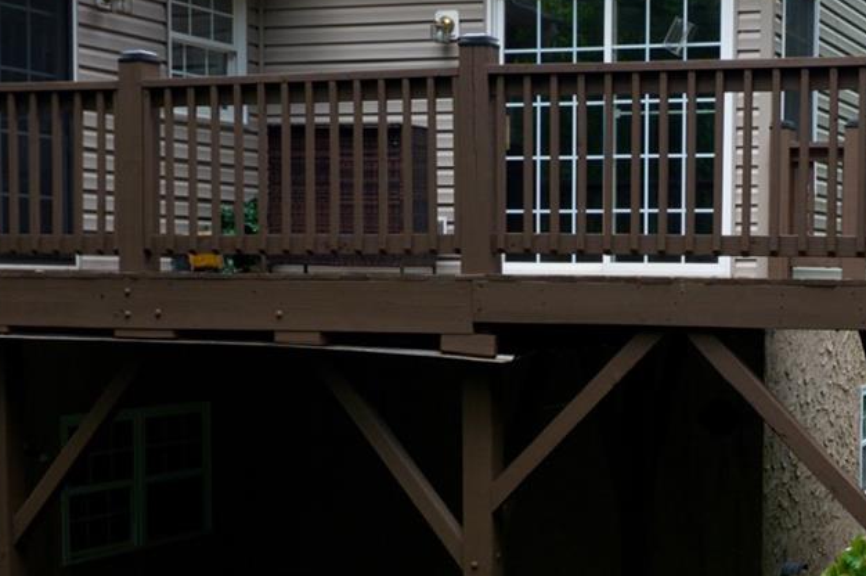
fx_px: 1730
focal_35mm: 72
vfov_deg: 18.8
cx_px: 710
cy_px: 437
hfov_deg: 27.5
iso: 120
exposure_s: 1/320
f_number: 2.8
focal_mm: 8.38
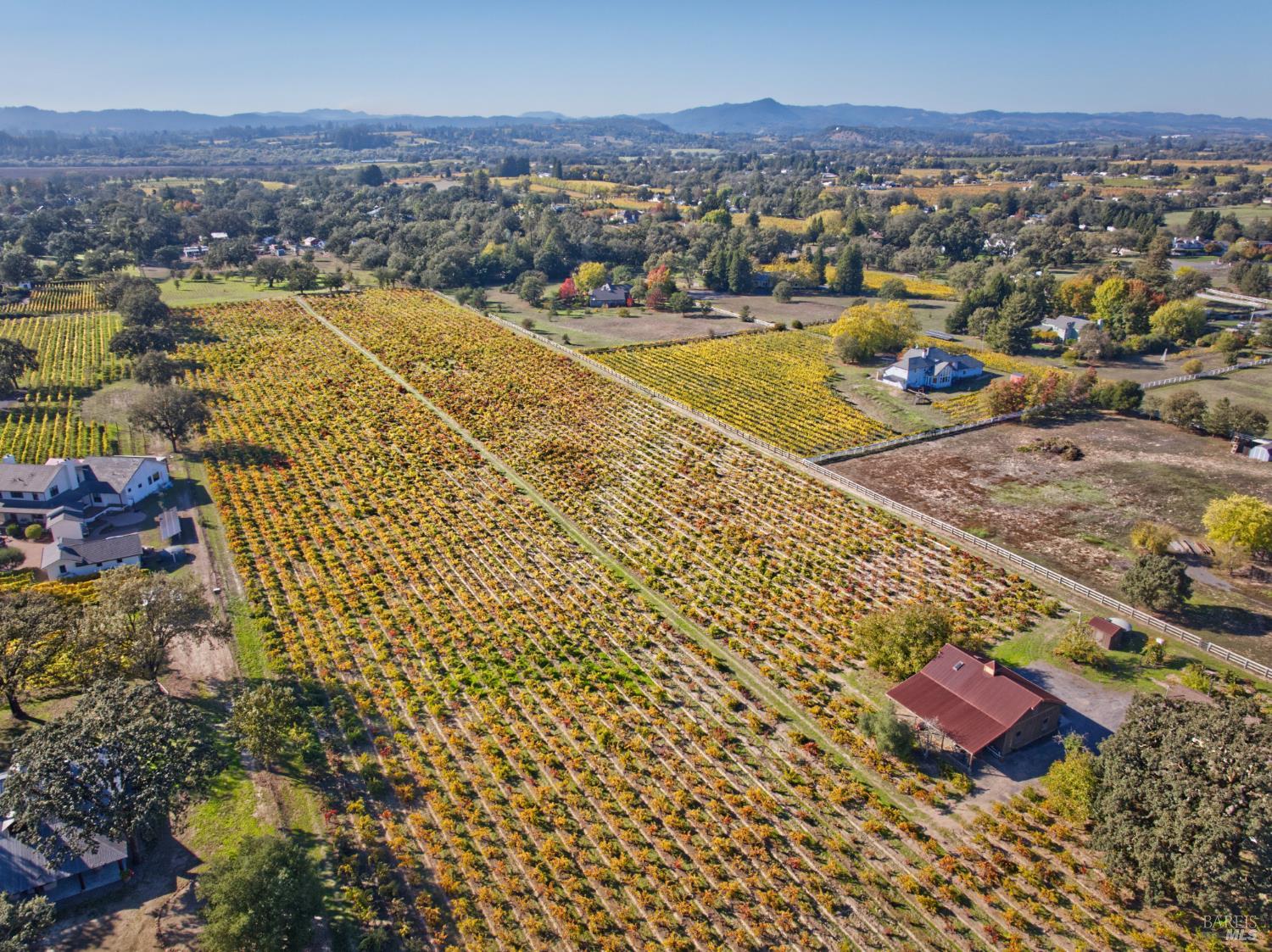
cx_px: 636
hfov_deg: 71.6
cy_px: 476
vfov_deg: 56.8
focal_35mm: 24
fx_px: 881
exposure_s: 1/400
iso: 100
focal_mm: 12.3
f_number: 6.3
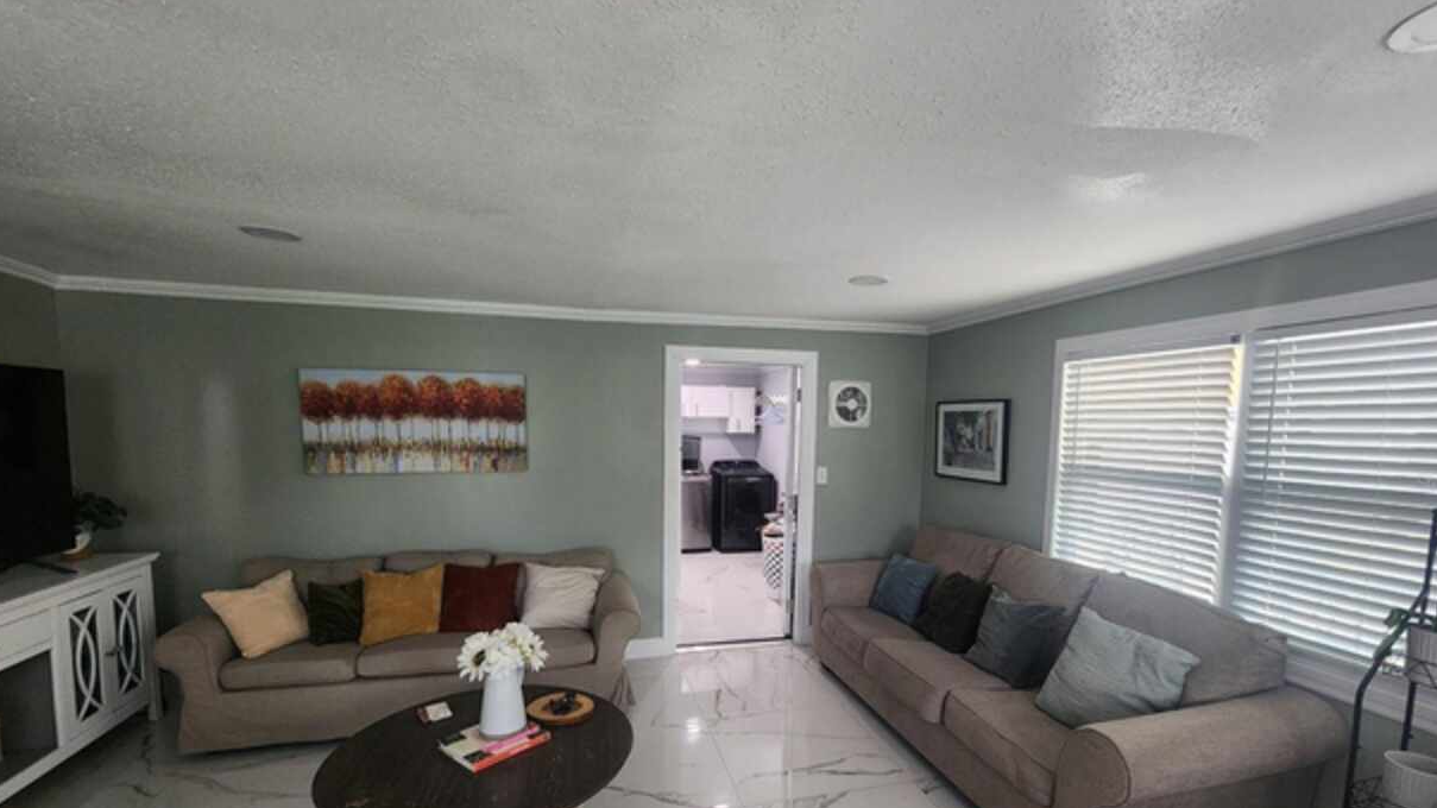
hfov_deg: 103.0
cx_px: 745
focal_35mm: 15
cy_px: 482
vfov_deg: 69.9
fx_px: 572
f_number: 2.2
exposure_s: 1/60
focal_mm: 2.2
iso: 250
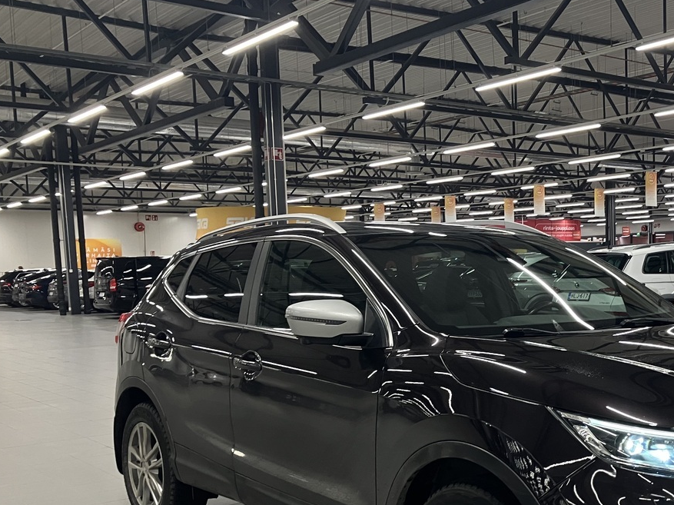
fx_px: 895
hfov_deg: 39.6
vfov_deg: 31.0
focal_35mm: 46
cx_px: 543
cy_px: 370
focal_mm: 3.99
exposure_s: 1/54
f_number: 1.8
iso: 125
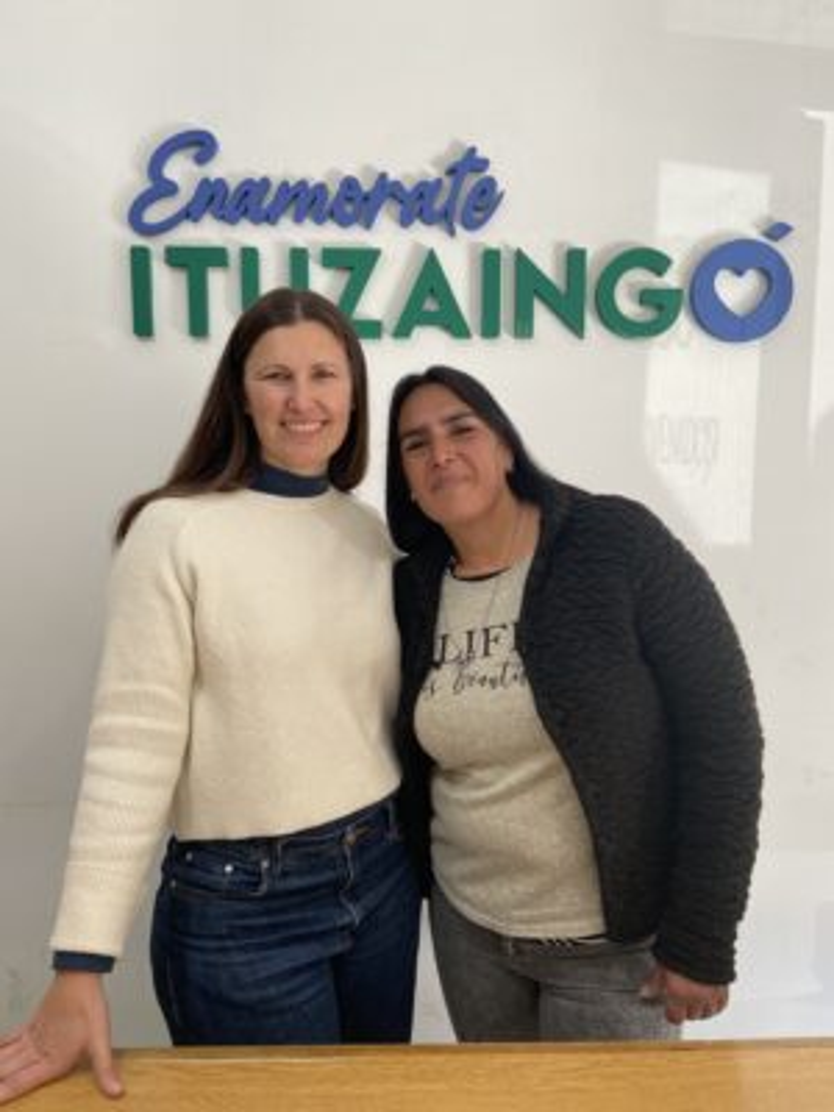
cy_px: 556
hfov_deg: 53.1
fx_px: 835
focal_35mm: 26
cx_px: 417
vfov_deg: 67.3
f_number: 1.8
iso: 125
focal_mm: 4.25
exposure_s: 1/100
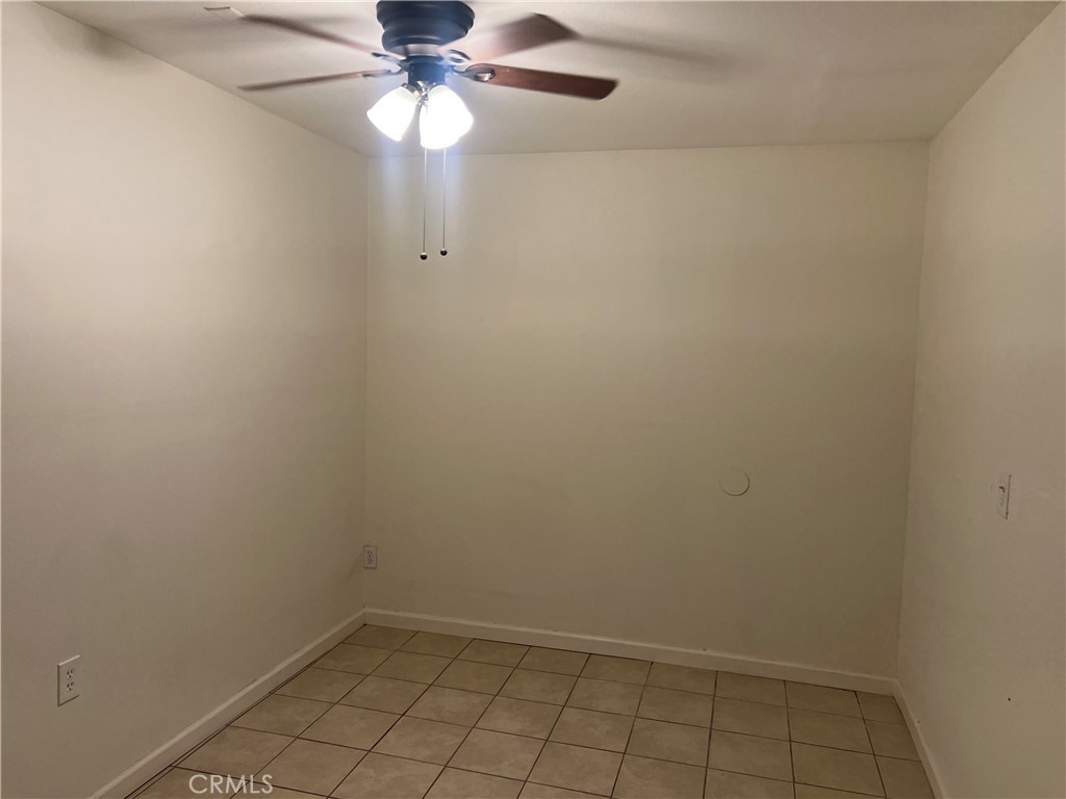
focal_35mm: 26
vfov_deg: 53.1
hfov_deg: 67.3
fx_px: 801
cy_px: 400
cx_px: 533
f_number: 1.5
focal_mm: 5.7
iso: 125
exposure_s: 1/120
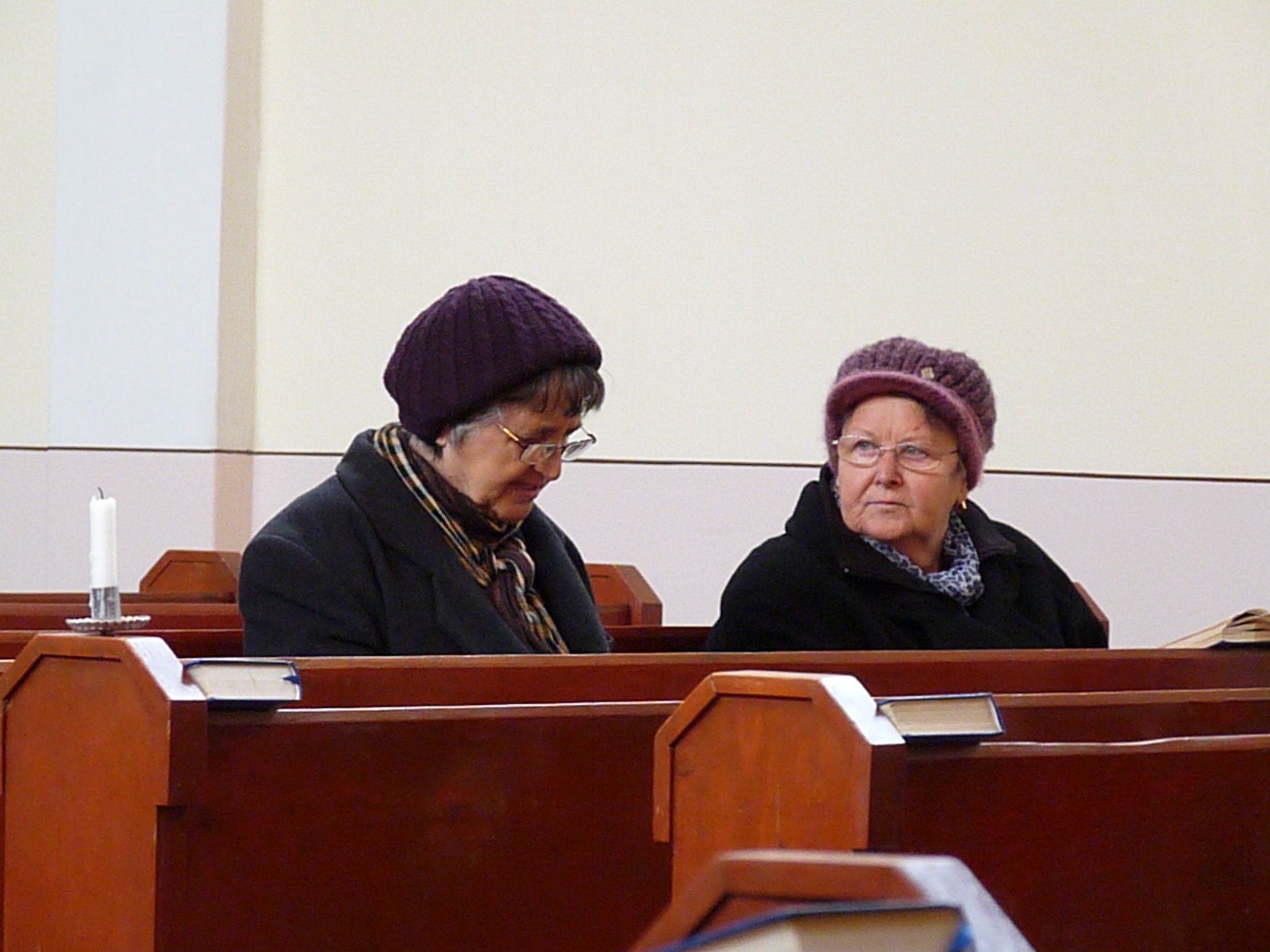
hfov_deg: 9.8
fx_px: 7374
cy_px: 476
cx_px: 635
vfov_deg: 7.4
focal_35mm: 201
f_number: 3.7
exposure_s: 1/50
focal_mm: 35.6
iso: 1600
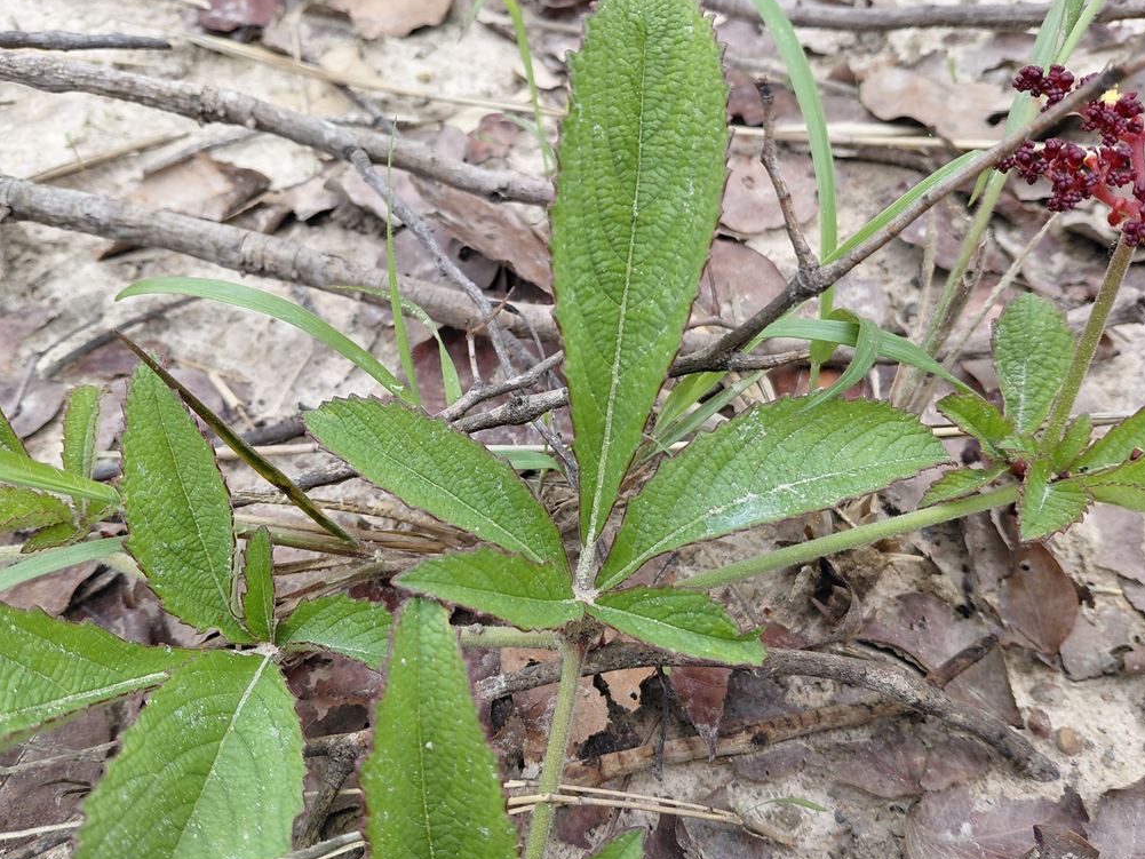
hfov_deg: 63.4
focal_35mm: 28
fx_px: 926
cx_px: 567
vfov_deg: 49.8
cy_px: 438
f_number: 1.8
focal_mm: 4.69
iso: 50
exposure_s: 1/554
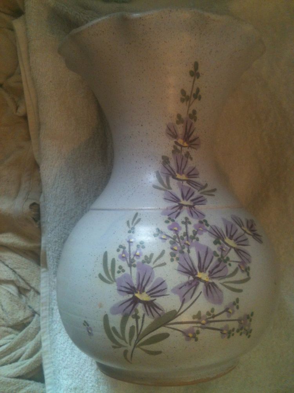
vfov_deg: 52.6
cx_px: 147
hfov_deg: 40.7
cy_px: 196
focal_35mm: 35
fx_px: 396
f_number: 2.8
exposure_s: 1/15
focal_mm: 3.85
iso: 125
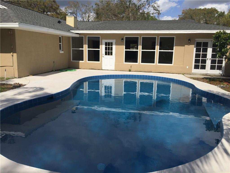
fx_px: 193
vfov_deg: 48.2
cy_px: 86
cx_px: 115
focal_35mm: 29
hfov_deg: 61.7
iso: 32
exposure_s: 1/4405
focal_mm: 4.15
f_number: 2.2
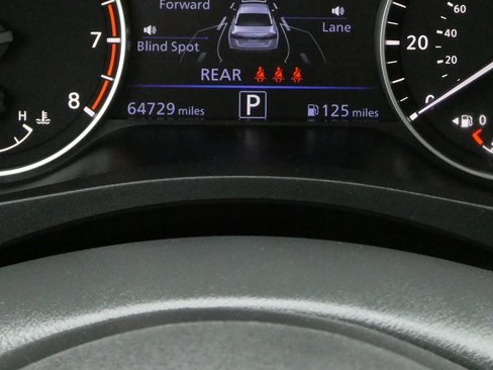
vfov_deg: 13.9
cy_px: 18
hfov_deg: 18.7
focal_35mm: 105
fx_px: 1495
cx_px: 241
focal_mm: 9
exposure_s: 1/250
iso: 1000
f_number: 4.1
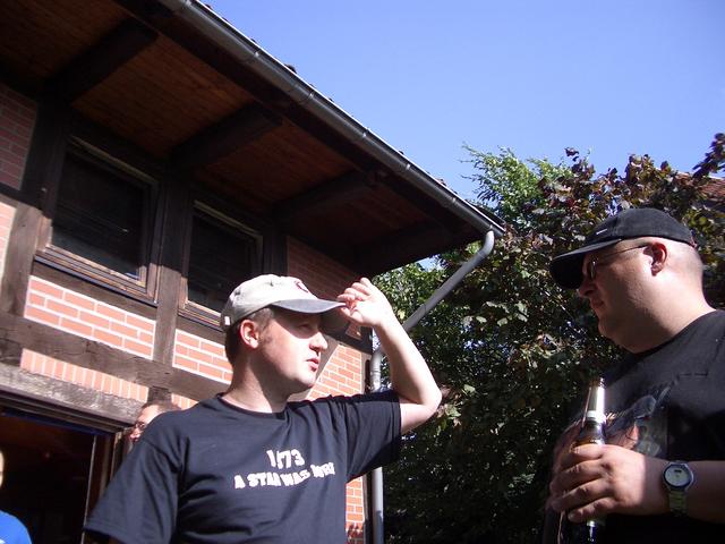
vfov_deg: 40.7
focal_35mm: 35
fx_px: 733
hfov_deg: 52.6
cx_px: 362
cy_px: 272
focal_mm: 5.8
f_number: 2.6
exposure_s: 1/640
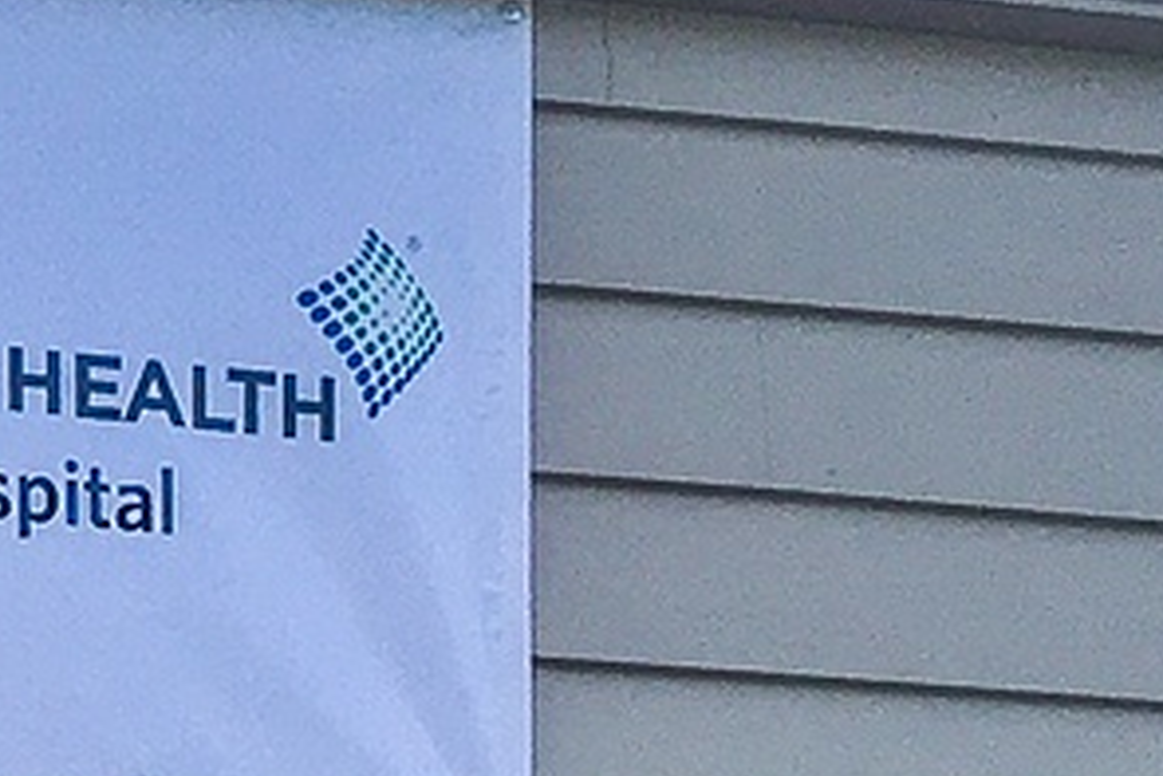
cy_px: 1225
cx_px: -1494
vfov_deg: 6.6
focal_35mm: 206
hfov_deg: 9.1
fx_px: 6658
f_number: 2.2
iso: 25
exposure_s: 1/938
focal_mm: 4.15
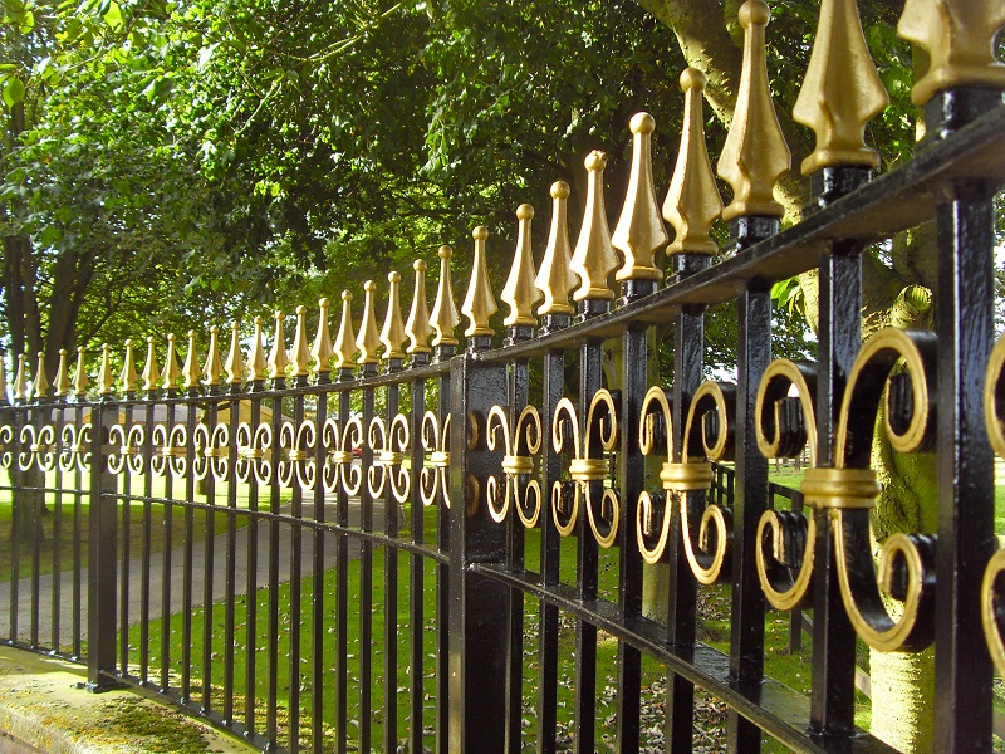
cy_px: 377
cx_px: 502
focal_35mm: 39
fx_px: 1132
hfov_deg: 47.9
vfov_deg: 36.8
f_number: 3.5
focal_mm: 6.6
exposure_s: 1/125
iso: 80
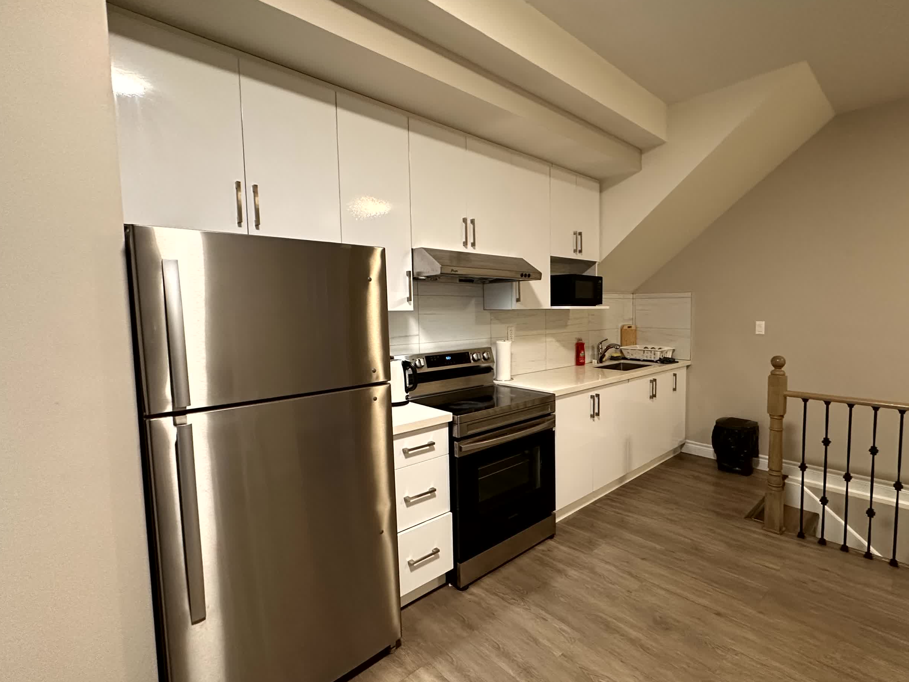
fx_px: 446
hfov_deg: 90.1
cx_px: 536
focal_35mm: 17
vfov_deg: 74.7
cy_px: 344
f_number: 2.2
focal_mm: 2.22
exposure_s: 1/60
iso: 500
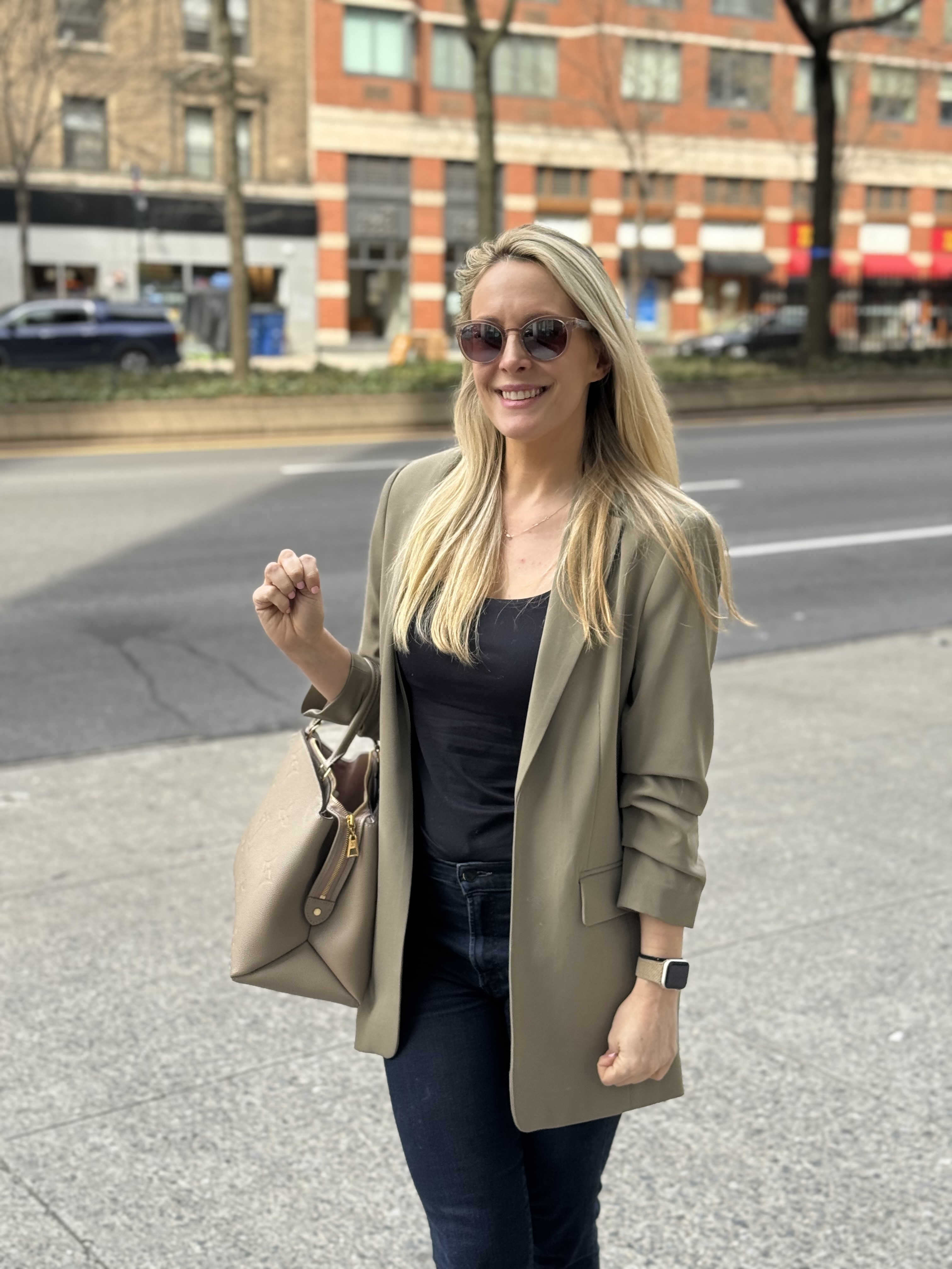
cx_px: 476
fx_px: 1760
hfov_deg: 30.3
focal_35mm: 48
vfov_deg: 39.7
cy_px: 634
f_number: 1.78
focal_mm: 6.86
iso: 64
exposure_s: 1/495
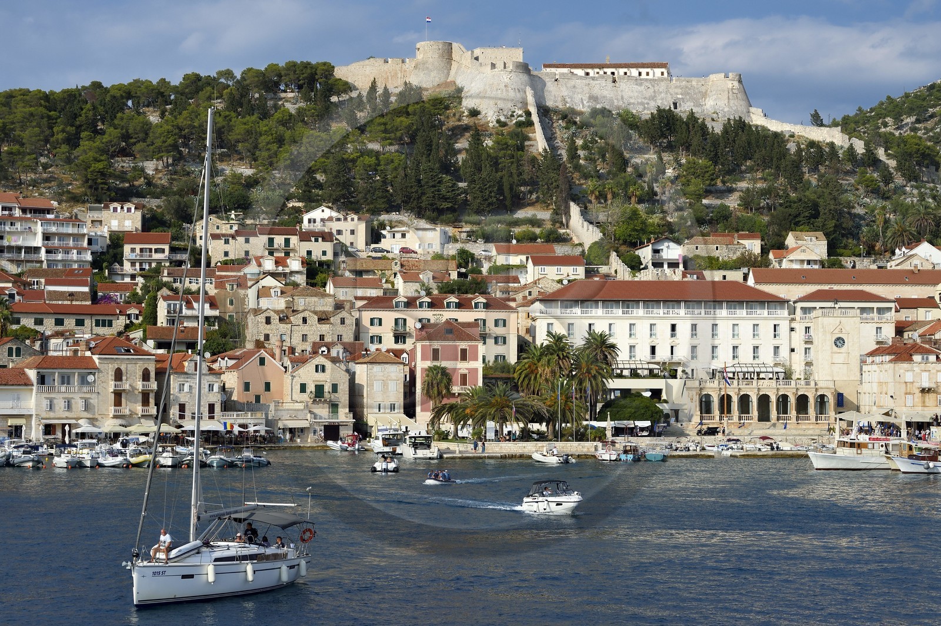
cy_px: 313
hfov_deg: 28.9
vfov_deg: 19.4
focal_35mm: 70
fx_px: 1829
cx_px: 470
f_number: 9
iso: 200
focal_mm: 70
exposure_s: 1/800
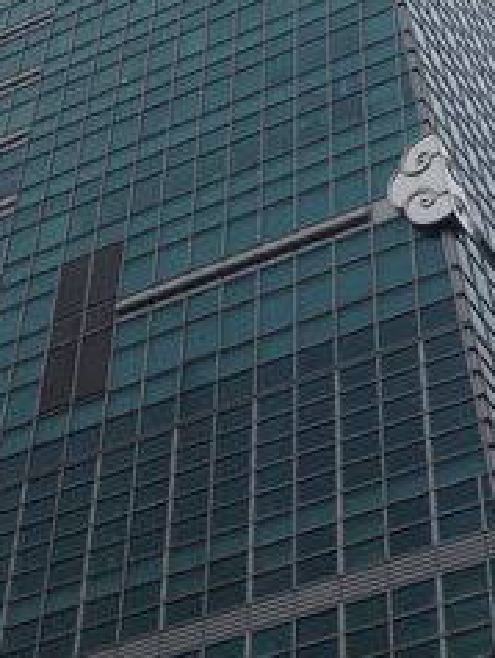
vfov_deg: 18.5
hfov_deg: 15.1
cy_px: -217
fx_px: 1865
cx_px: 174
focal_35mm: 98
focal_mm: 4.28
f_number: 2.4
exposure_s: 1/476
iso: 50
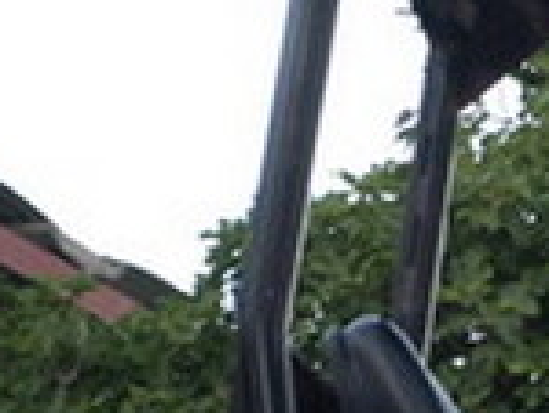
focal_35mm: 160
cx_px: 897
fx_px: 2542
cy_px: 676
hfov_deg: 11.6
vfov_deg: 9.0
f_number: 2.7
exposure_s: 1/90
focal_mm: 5.5
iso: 120
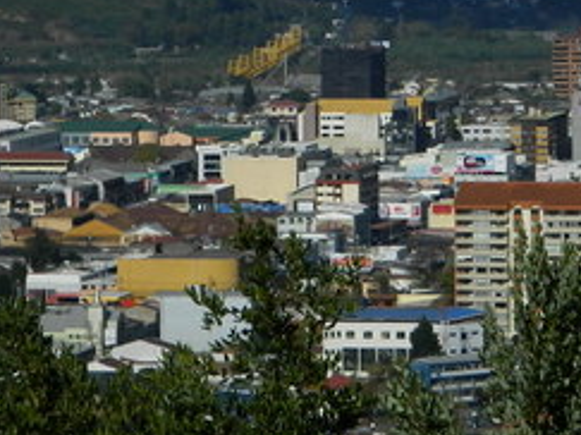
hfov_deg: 7.1
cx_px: 552
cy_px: -60
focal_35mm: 277
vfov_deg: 5.3
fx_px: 4647
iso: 80
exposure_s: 1/200
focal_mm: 15.1
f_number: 11.9
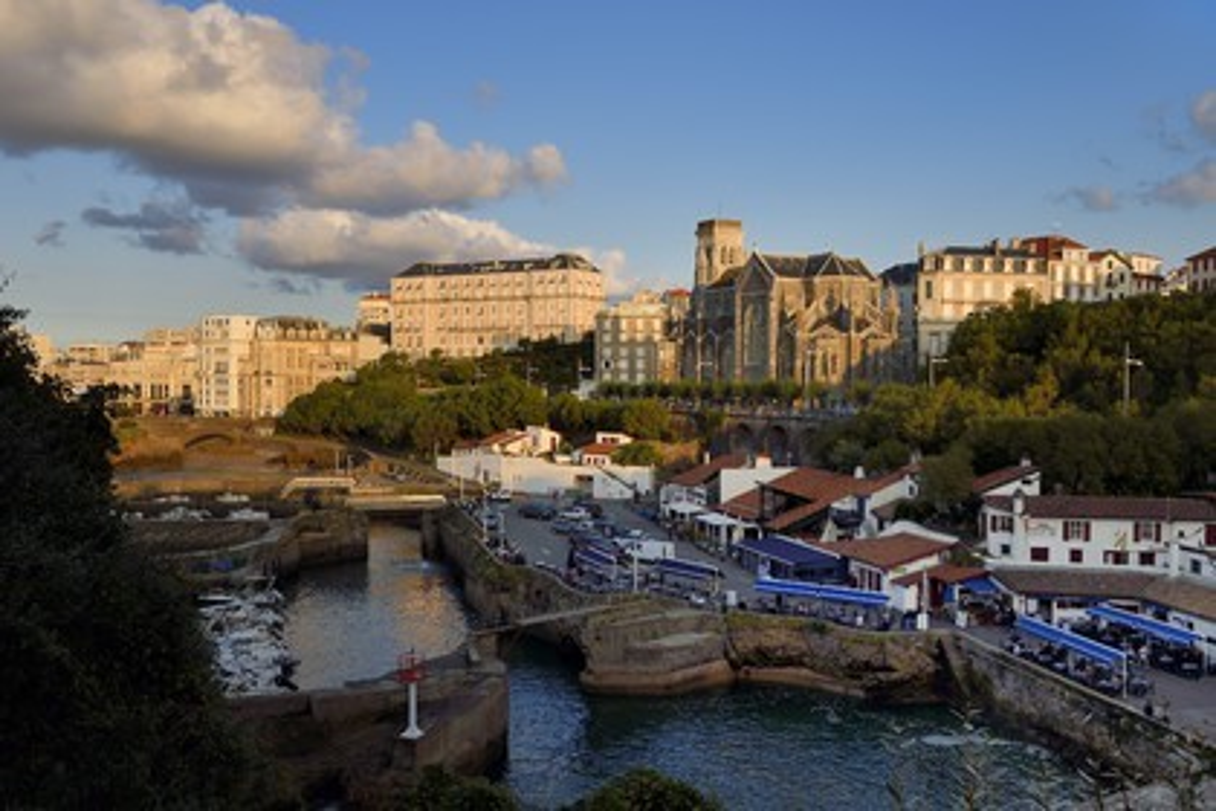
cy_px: 406
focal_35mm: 34
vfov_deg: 38.9
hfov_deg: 55.8
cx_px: 608
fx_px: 1148
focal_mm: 34
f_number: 9
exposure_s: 1/200
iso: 200
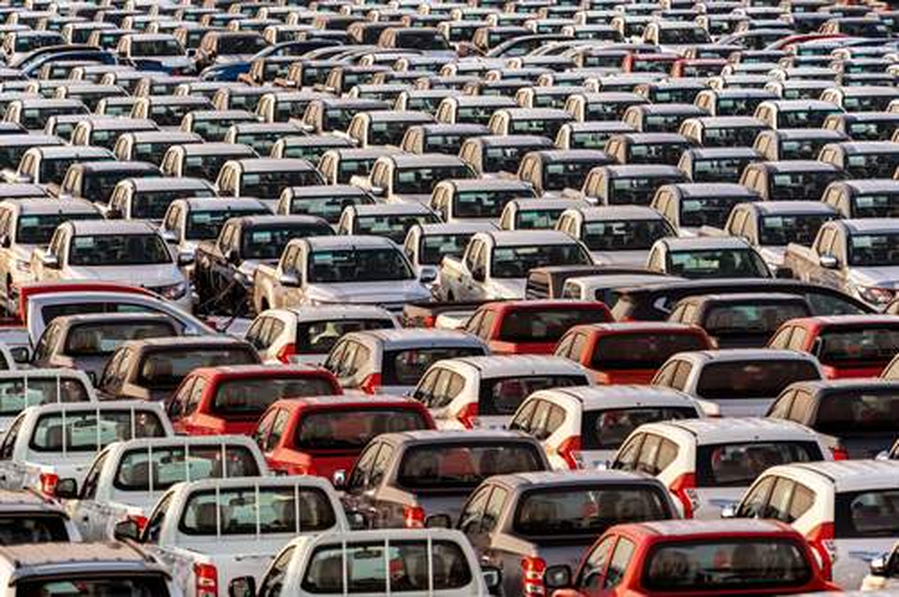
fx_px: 7482
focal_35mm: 300
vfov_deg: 4.6
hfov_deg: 6.9
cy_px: 298
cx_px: 450
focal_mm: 300
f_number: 5.6
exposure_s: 1/500
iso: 320
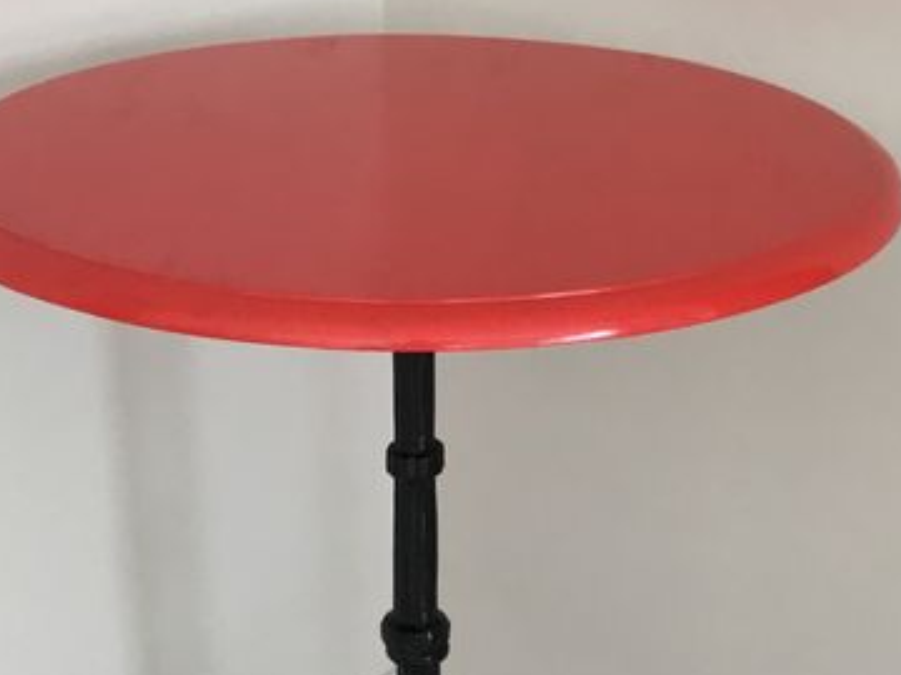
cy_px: 630
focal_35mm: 86
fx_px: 2238
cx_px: 481
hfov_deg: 22.8
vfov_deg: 16.9
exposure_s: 1/33
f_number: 2.4
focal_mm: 3.3
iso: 25
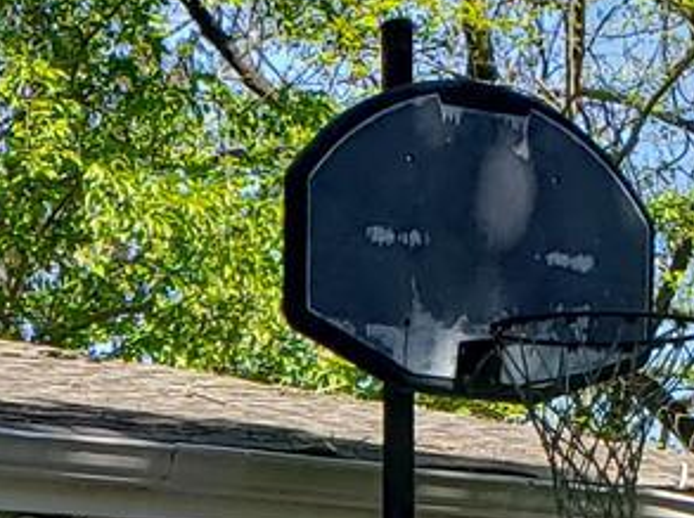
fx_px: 3644
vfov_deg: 7.7
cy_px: 1173
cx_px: -441
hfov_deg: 10.4
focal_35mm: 182
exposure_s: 1/805
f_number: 2.4
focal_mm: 4.3
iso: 50
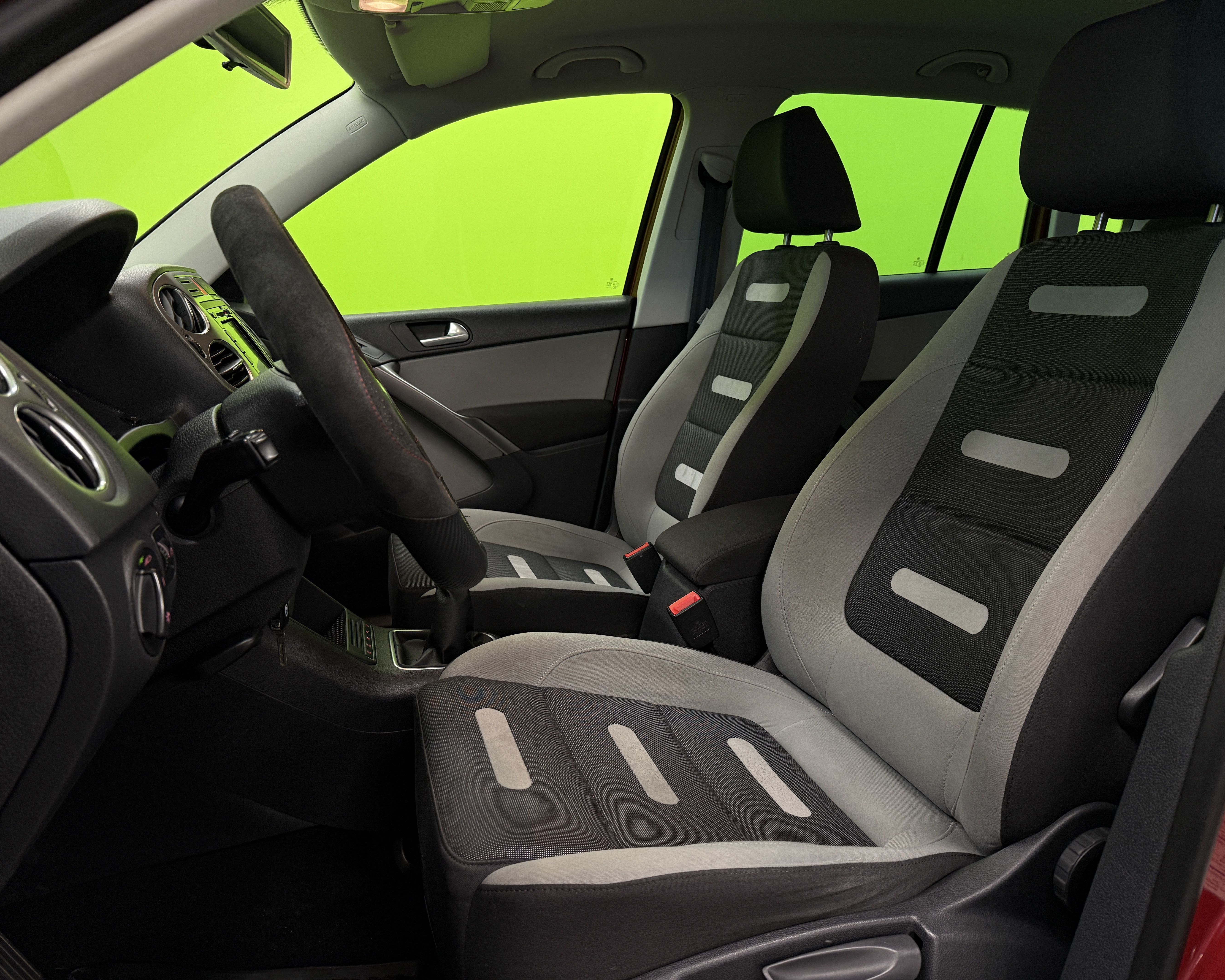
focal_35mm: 25
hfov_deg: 68.1
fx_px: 906
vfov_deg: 56.8
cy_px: 490
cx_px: 608
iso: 125
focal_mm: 6.76
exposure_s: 1/50
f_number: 1.78
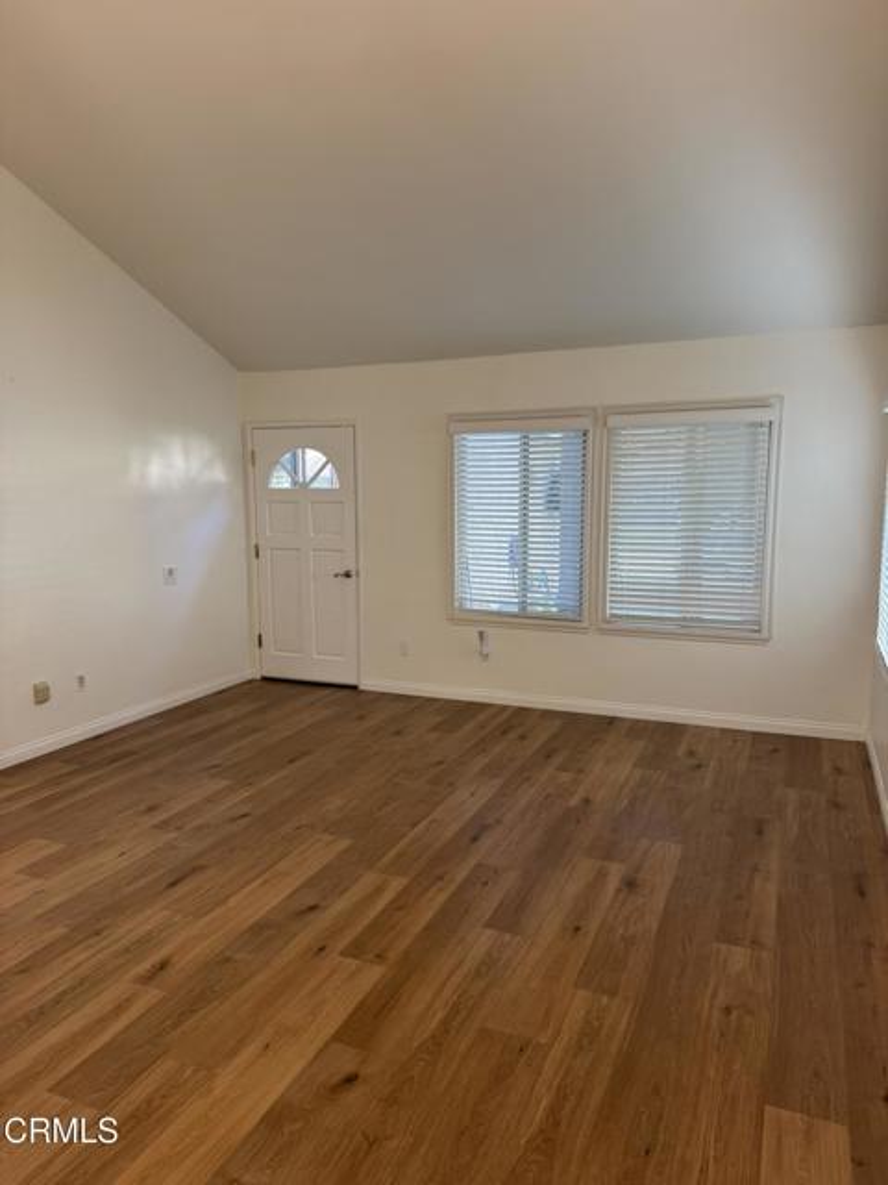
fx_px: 821
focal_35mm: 24
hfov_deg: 56.8
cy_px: 592
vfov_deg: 71.6
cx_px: 444
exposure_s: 1/60
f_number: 1.78
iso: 125
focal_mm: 6.76
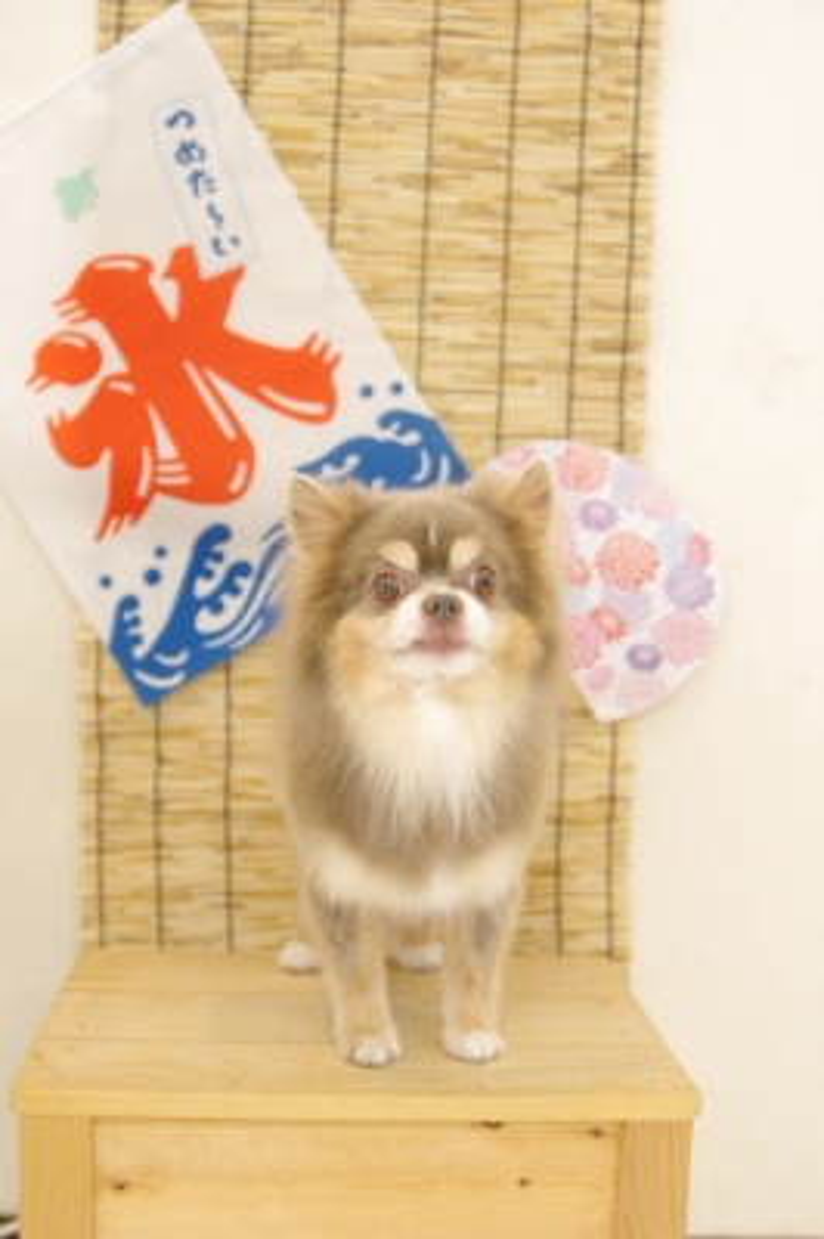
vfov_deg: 46.4
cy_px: 620
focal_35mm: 42
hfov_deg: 31.8
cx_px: 412
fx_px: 1444
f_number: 2.8
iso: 640
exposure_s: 1/60
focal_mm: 28
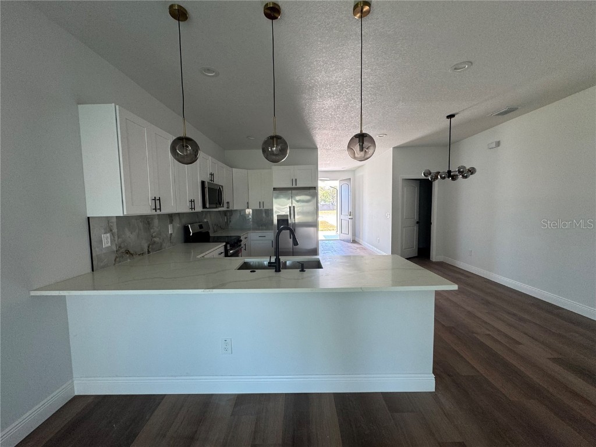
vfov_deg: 85.7
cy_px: 224
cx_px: 298
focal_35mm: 14
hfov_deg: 102.1
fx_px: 241
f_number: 2.2
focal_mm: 2.22
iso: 100
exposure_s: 1/99
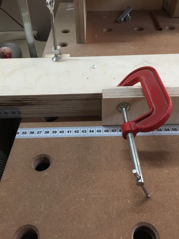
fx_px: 200
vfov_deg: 61.7
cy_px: 120
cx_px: 90
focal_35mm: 29
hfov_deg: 48.2
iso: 125
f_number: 2.2
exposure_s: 1/33
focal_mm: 4.15
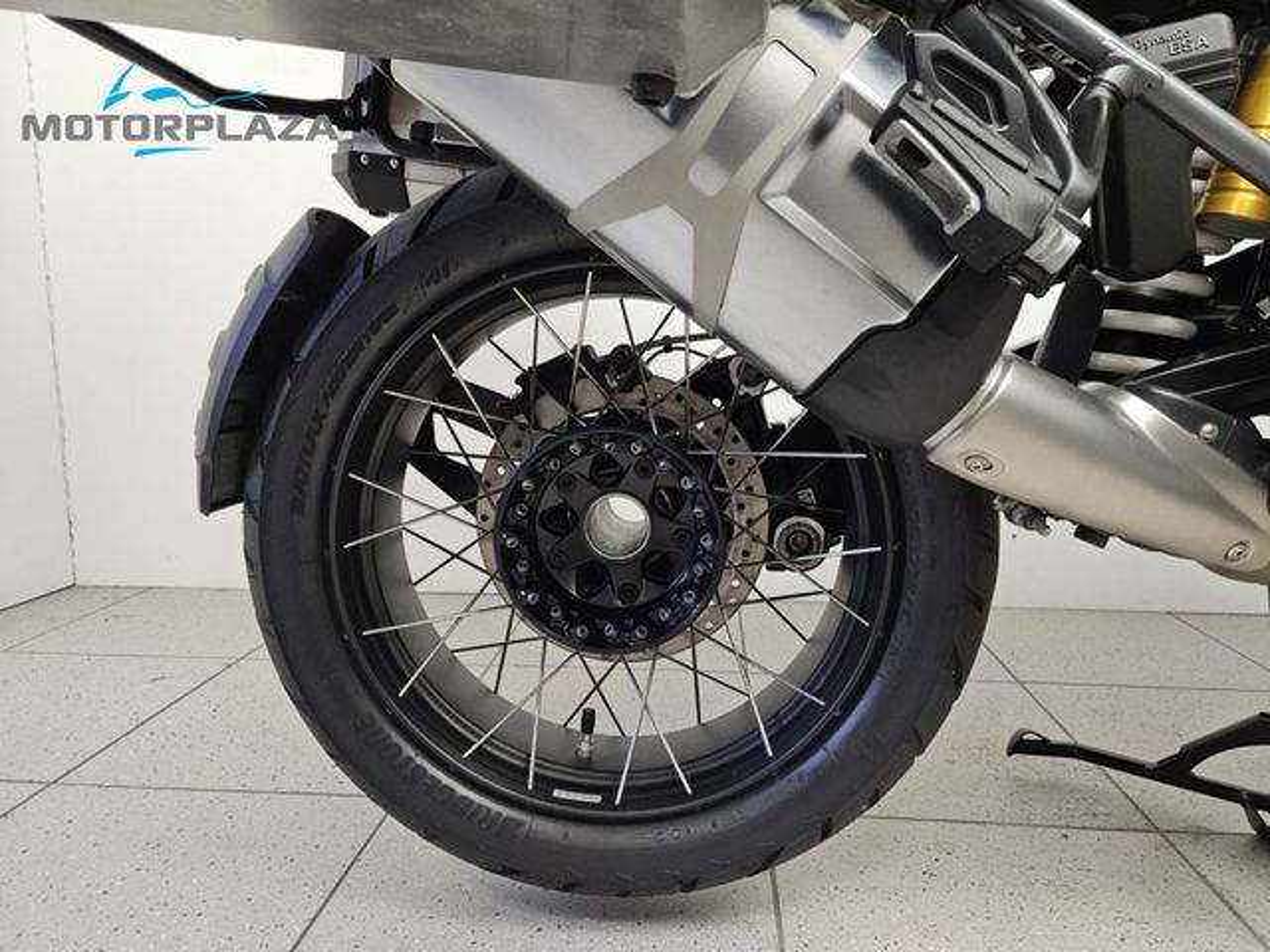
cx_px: 635
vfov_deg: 58.9
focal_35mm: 23
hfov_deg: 73.9
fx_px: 844
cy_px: 476
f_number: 1.8
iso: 320
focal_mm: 5.4
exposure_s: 1/100
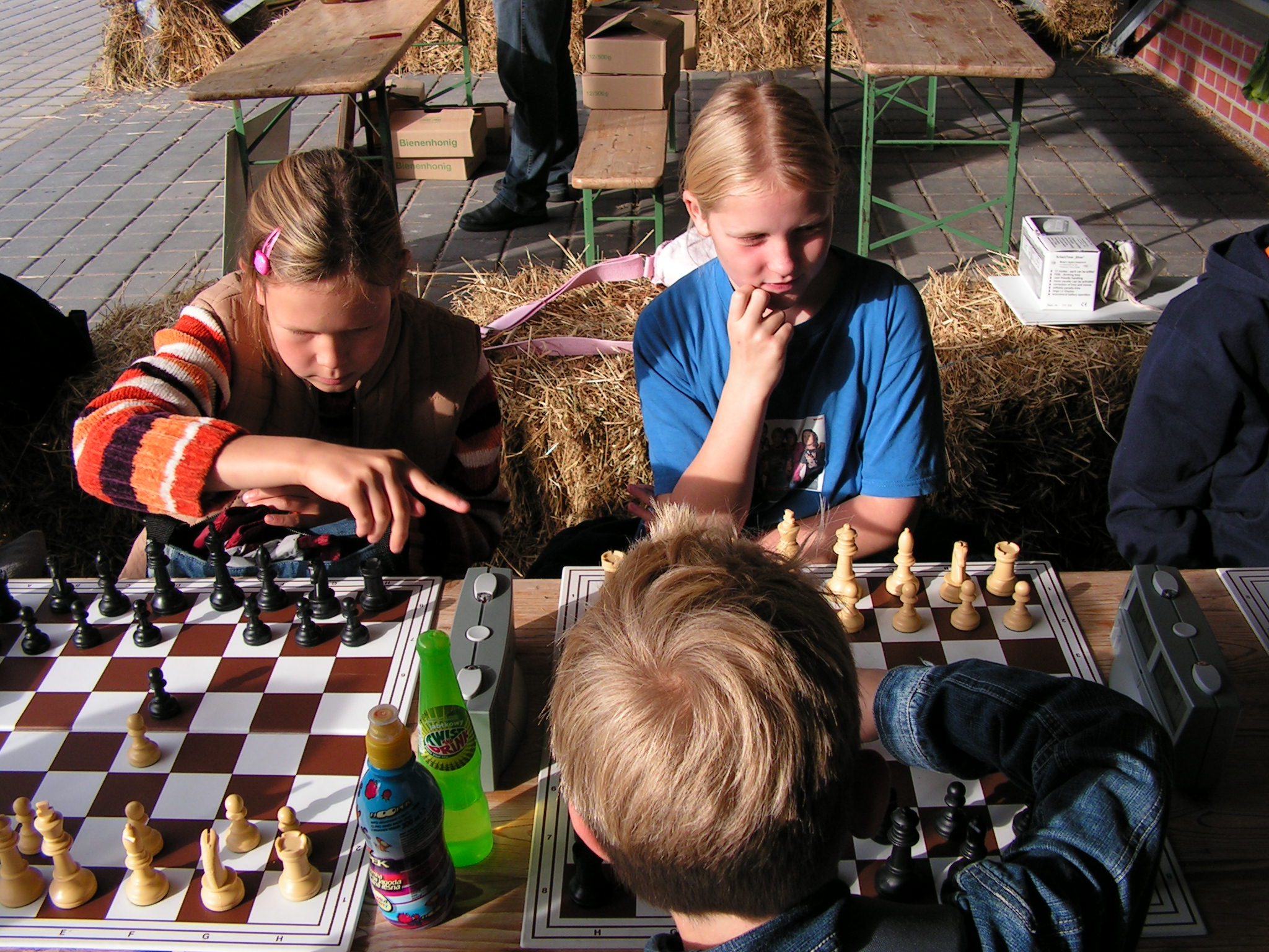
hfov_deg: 51.4
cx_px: 634
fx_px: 1320
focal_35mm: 36
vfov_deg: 39.7
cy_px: 476
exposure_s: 1/250
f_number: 3.2
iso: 64
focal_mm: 6
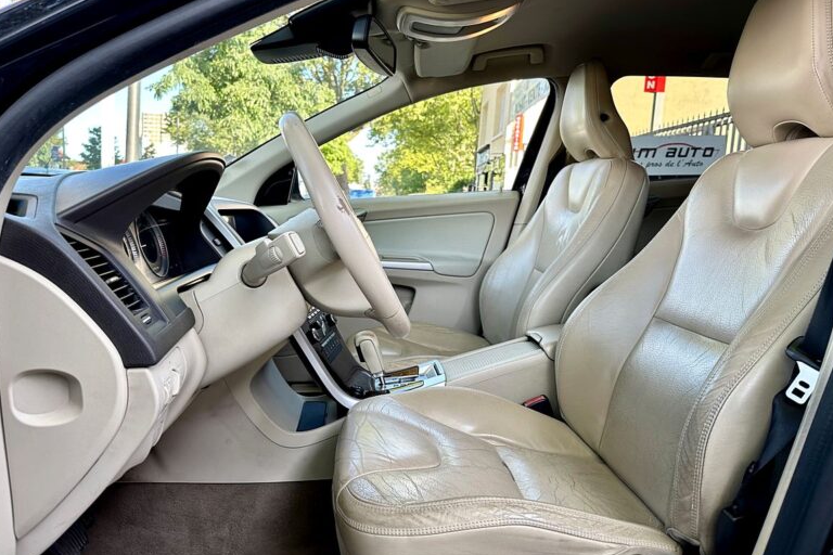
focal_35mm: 26
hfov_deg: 69.4
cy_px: 270
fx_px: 602
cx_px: 410
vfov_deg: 49.5
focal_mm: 6.86
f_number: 1.78
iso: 64
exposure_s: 1/196
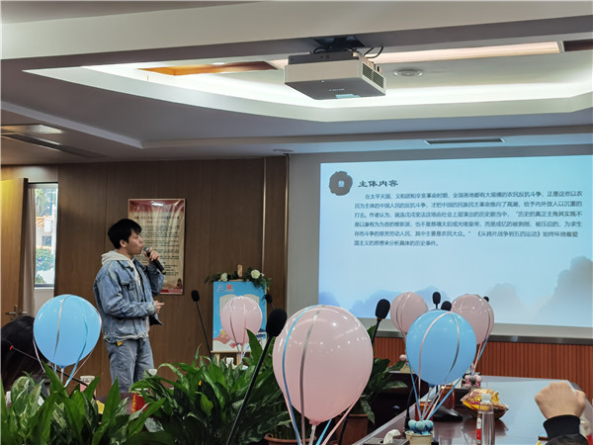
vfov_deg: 26.6
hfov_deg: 34.9
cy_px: 222
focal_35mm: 55
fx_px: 942
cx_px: 296
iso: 50
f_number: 1.9
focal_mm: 6.71
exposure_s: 1/100
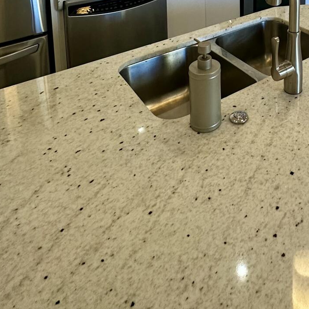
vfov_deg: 35.8
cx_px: 267
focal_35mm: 35
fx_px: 353
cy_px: -70
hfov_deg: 43.9
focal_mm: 2.22
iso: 250
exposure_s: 1/120
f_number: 2.2
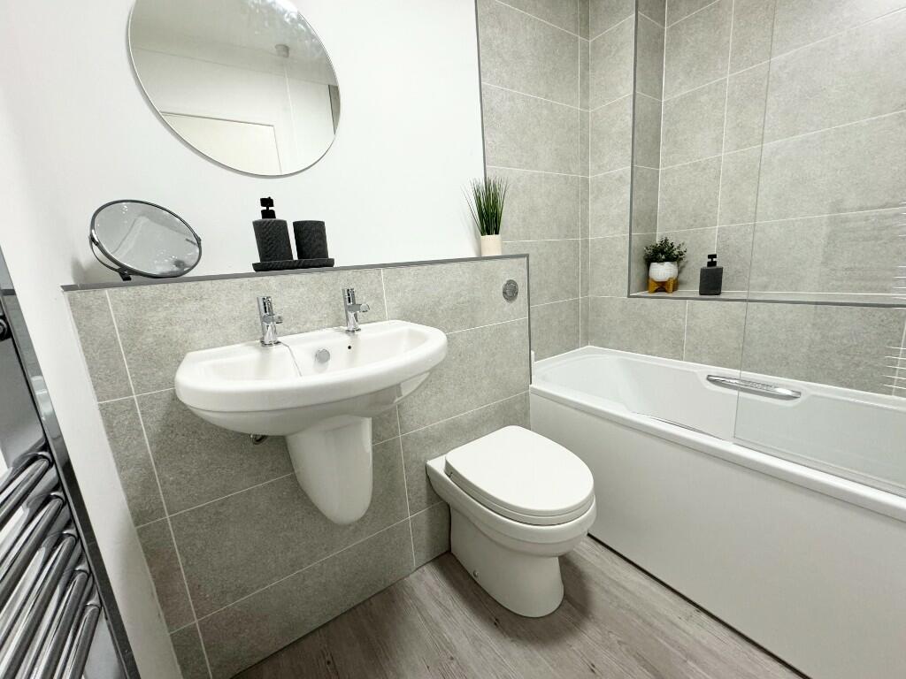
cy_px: 340
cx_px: 453
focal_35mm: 14
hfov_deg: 102.1
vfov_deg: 85.7
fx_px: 366
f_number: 2.2
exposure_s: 1/100
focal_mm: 2.22
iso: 250
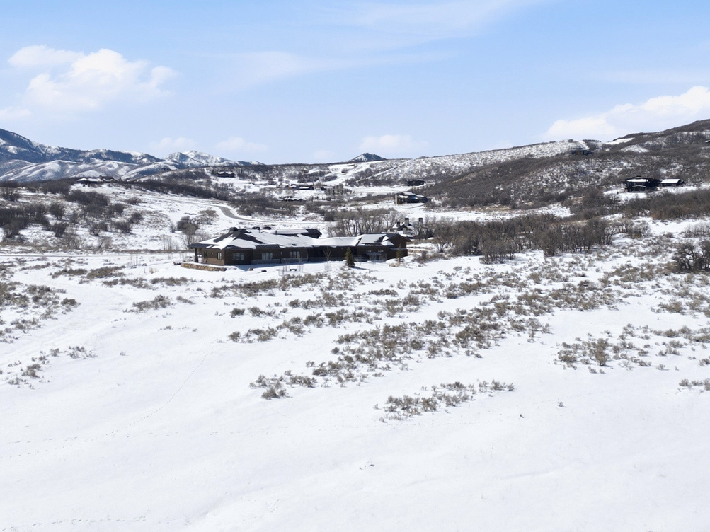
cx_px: 441
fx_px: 1005
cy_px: 251
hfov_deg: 38.7
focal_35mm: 49
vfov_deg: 29.7
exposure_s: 1/8000
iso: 110
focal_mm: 6.7
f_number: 1.7
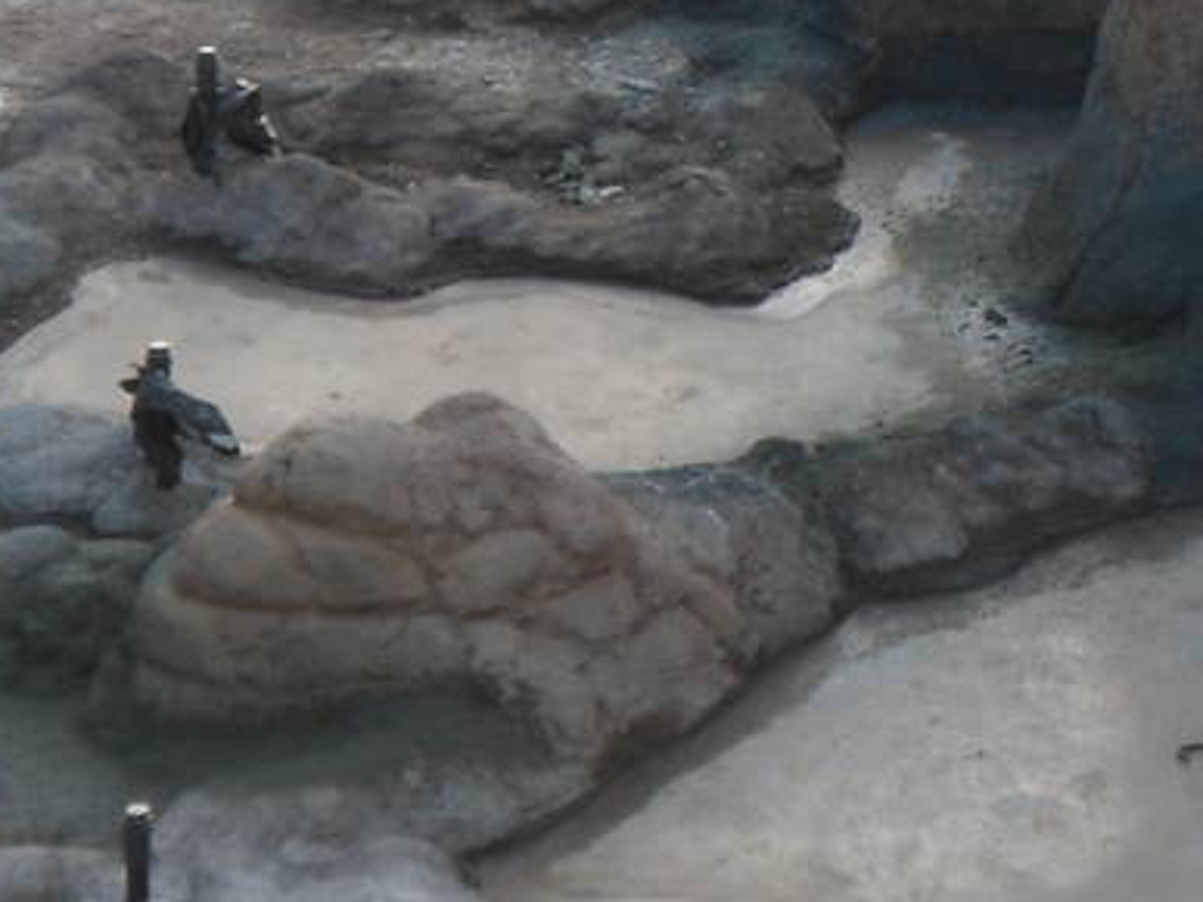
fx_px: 7470
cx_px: 858
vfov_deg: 6.7
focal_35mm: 215
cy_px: -734
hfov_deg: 9.2
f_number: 4.3
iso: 80
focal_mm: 8.1
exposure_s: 1/125
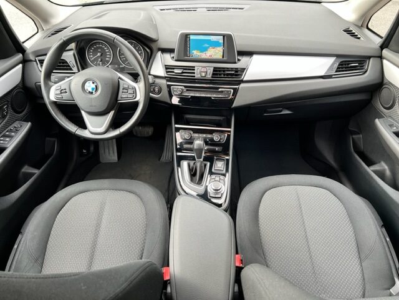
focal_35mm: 26
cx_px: 200
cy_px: 150
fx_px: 300
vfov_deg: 53.1
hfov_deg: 67.3
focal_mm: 5.7
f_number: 1.5
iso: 125
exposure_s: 1/100
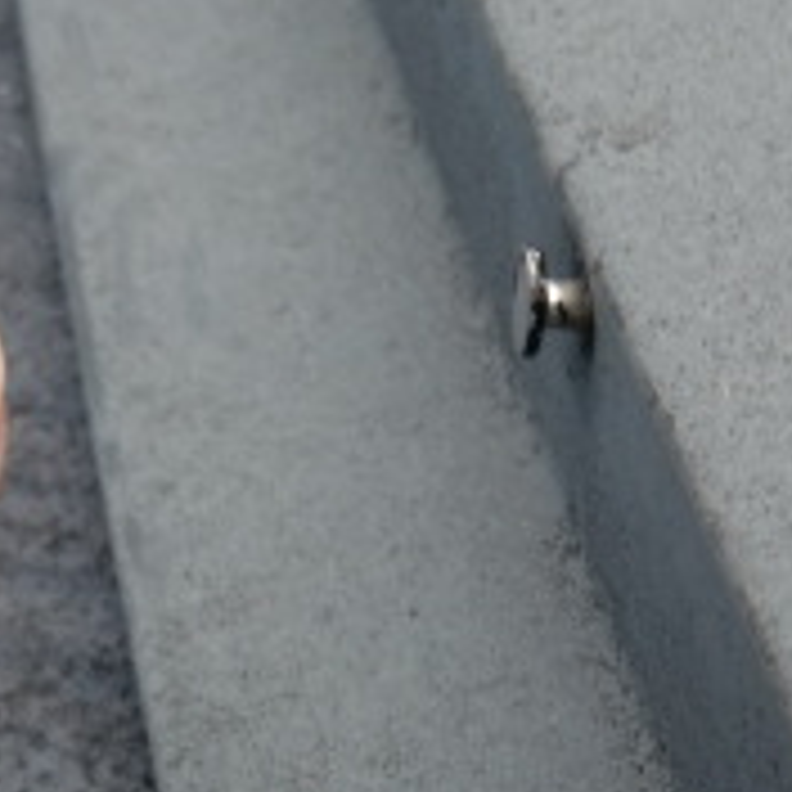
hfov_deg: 14.3
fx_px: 3158
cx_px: 562
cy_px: 454
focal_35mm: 122
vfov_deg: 14.3
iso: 64
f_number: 3.9
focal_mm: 6.66
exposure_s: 1/80
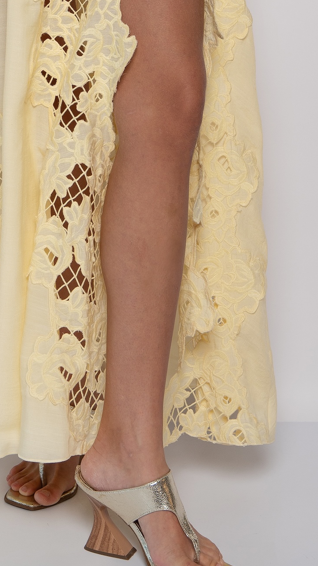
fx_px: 1230
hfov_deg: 14.6
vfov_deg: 25.5
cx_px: 53
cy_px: 115
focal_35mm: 82
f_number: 4.5
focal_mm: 45
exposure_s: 1/160
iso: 250
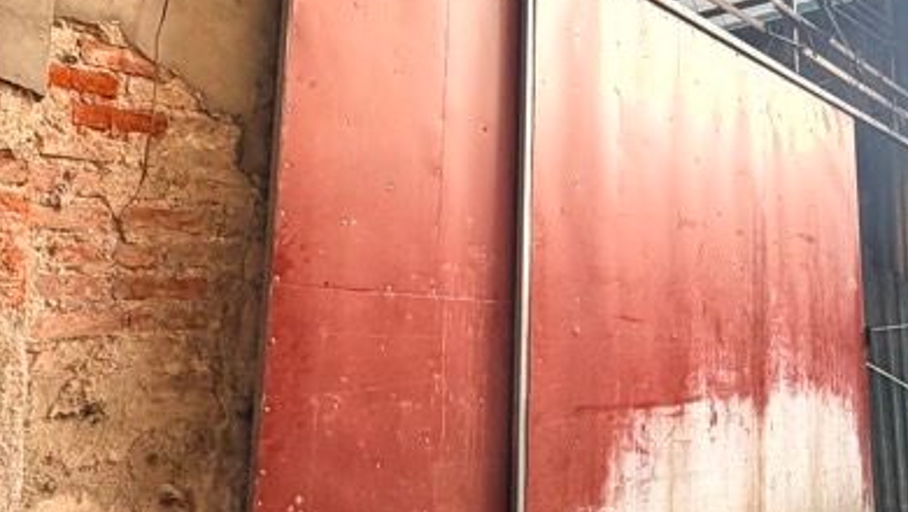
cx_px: 691
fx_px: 964
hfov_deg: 48.3
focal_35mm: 40
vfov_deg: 29.6
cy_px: 189
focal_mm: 2.22
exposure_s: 1/146
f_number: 2.2
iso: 50
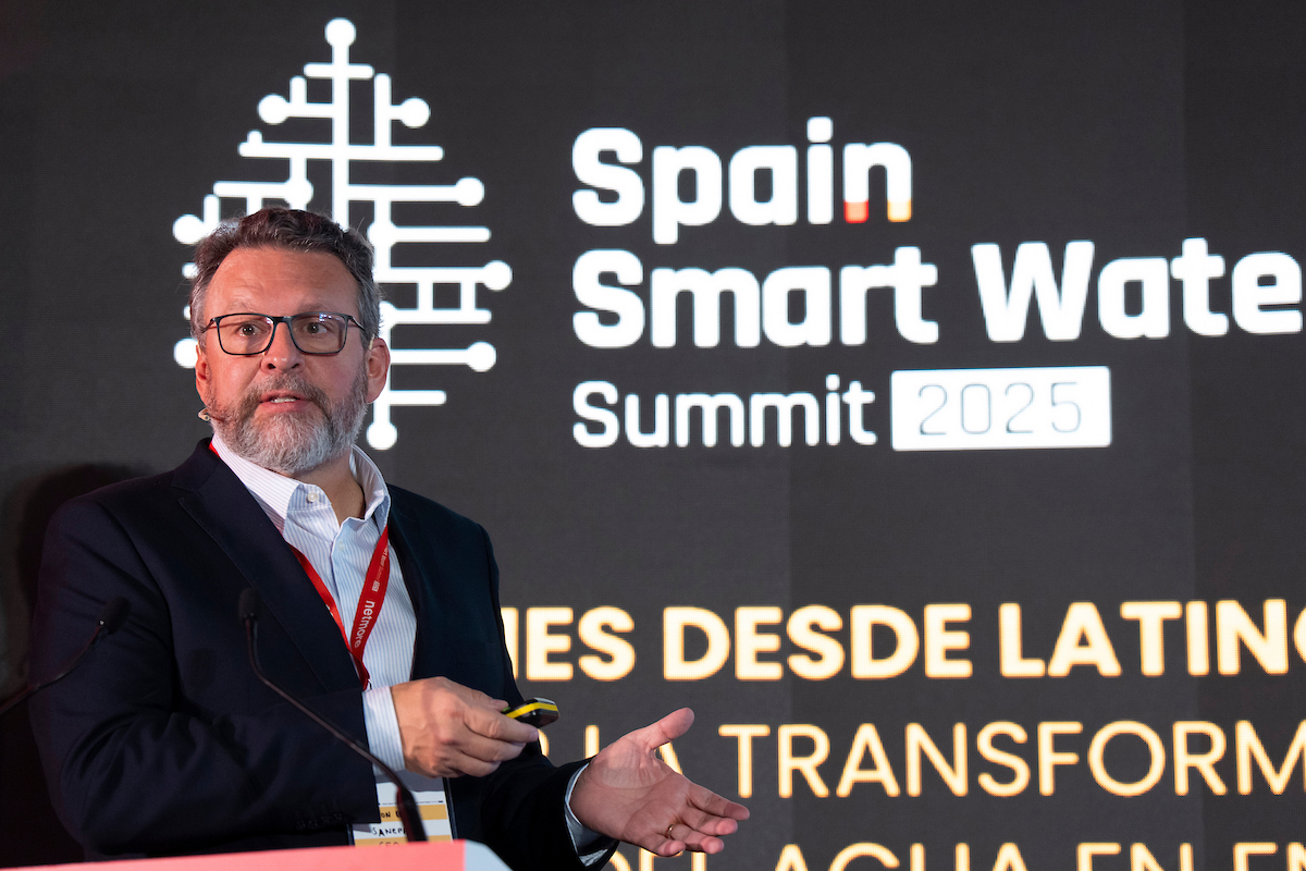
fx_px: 5151
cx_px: 653
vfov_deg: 9.7
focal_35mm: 142
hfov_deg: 14.4
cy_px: 436
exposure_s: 1/400
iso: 2500
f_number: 3.5
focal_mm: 142
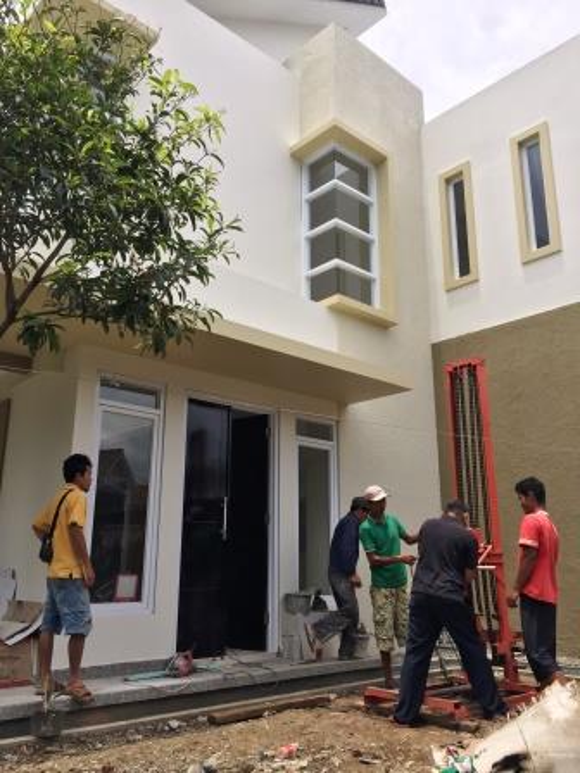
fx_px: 648
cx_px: 290
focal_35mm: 29
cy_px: 386
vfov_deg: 61.7
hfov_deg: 48.2
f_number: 2.2
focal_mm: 4.15
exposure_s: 1/1799
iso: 32
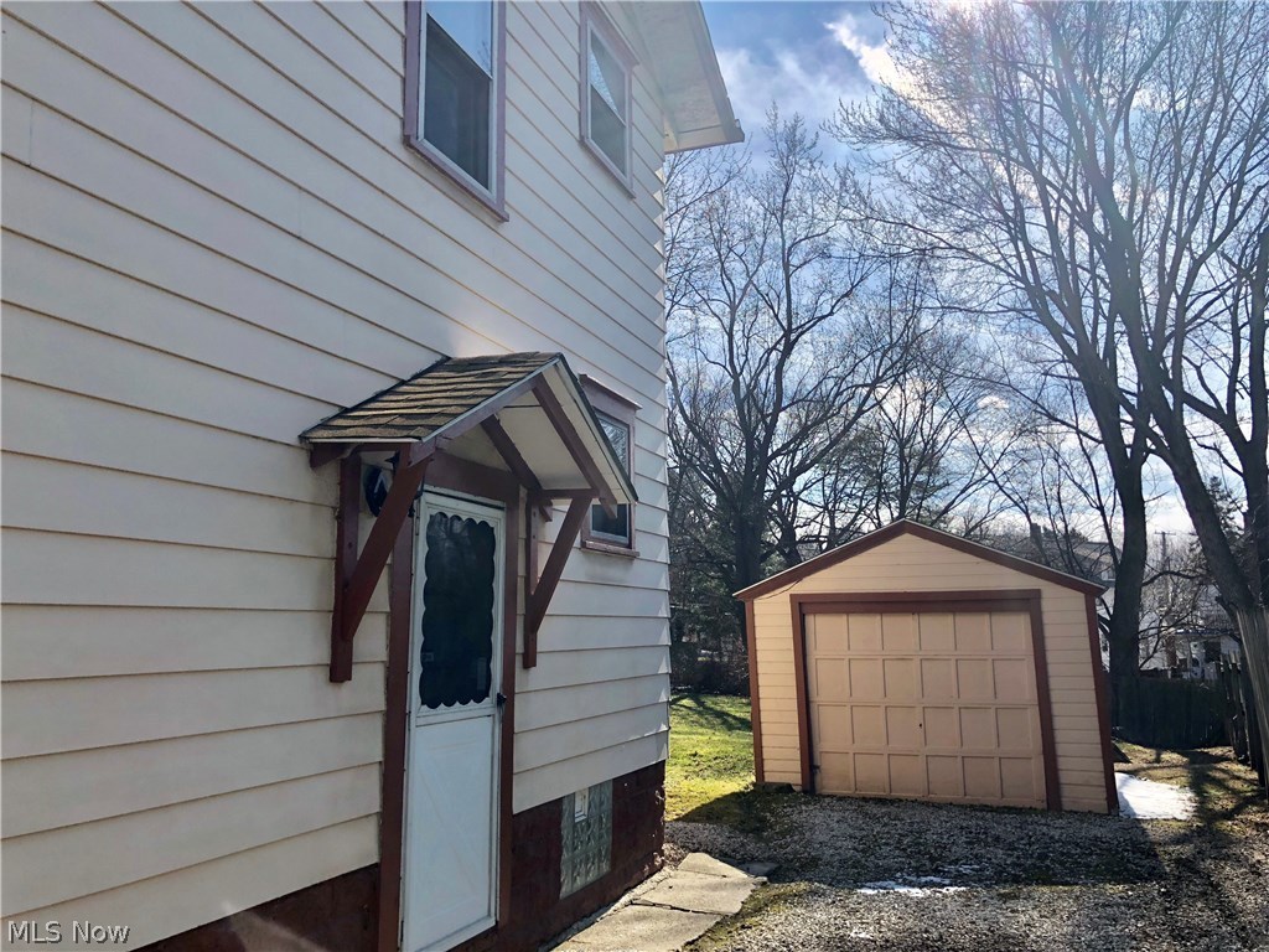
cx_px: 634
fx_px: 1026
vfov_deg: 49.7
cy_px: 476
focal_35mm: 28
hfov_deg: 63.4
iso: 20
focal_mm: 4
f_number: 1.8
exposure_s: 1/2288
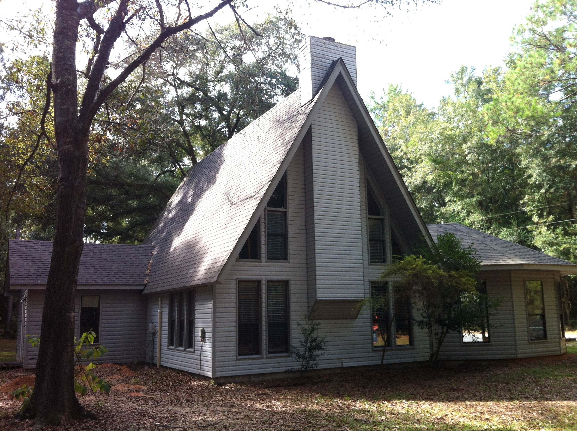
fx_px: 583
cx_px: 288
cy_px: 216
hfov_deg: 52.7
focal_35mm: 35
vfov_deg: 40.6
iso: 80
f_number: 2.8
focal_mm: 3.85
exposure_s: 1/155
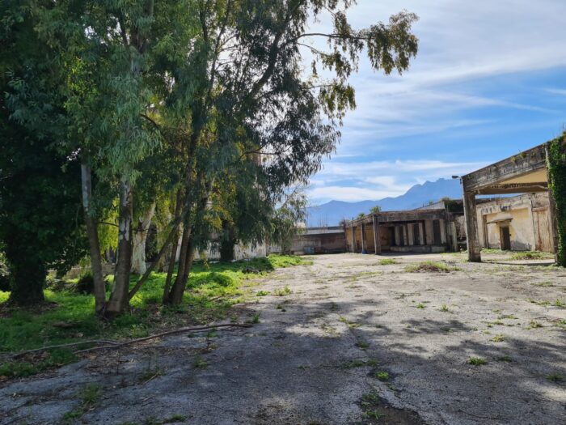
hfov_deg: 67.3
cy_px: 212
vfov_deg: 53.1
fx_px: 425
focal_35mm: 26
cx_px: 283
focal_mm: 5.4
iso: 50
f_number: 1.8
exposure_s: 1/2504
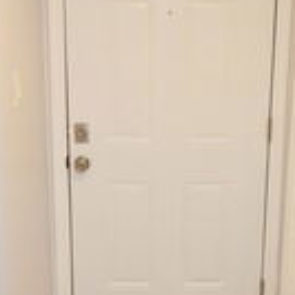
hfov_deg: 31.1
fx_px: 530
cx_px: 166
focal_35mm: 55
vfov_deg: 31.1
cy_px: 150
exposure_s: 1/80
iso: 400
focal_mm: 12
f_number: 4.5
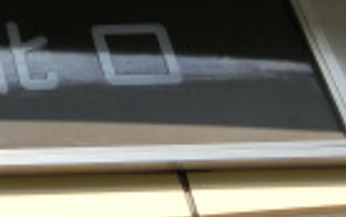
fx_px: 1151
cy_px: 0
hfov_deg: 14.6
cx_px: -306
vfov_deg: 10.7
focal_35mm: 122
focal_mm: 4.5
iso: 80
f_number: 3.5
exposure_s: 1/500
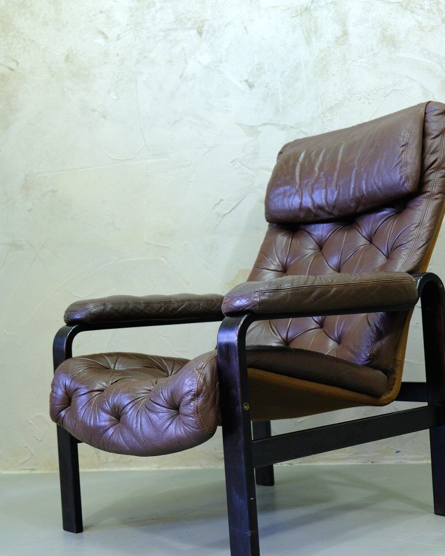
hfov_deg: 30.9
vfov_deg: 38.0
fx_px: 806
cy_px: 284
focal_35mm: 49
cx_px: 235
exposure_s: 1/40
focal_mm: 26.5
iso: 1000
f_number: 3.2
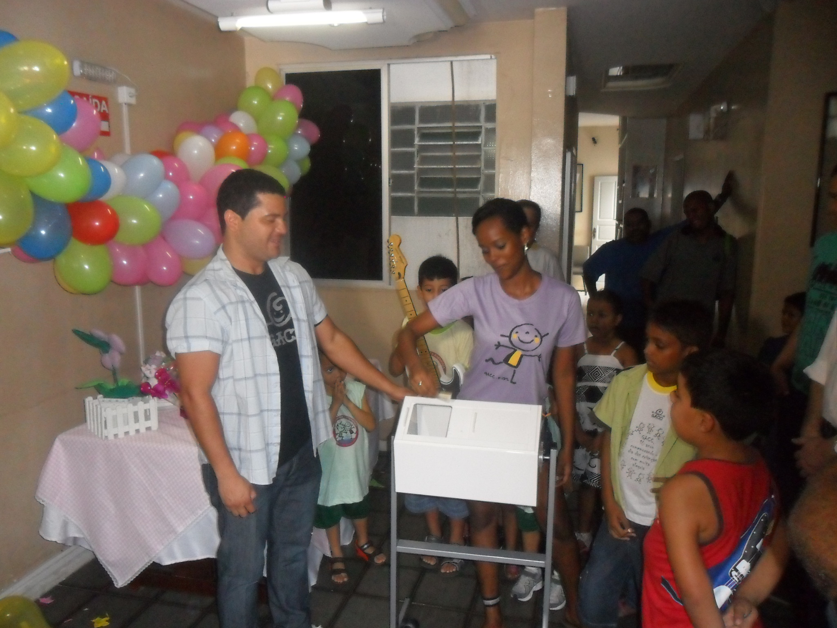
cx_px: 418
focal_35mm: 27
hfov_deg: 65.3
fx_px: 653
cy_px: 314
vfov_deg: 51.4
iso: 400
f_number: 3.5
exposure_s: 1/45
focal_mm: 4.9
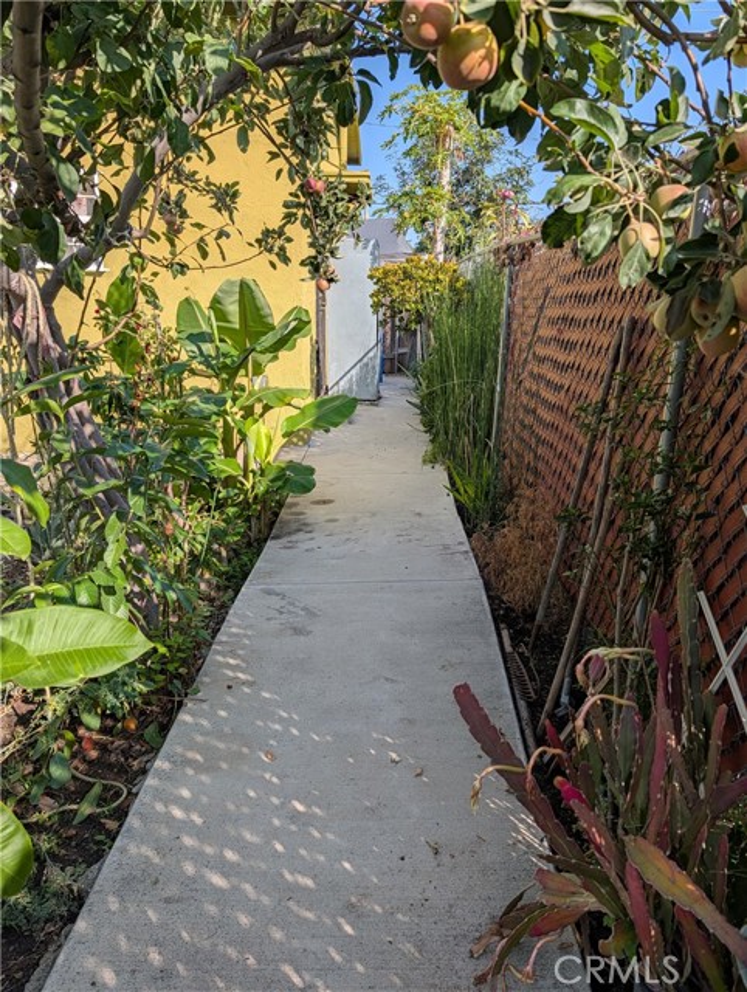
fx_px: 689
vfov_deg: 71.5
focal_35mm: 24
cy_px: 496
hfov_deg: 56.9
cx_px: 374
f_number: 1.68
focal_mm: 6.9
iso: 20
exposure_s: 1/999
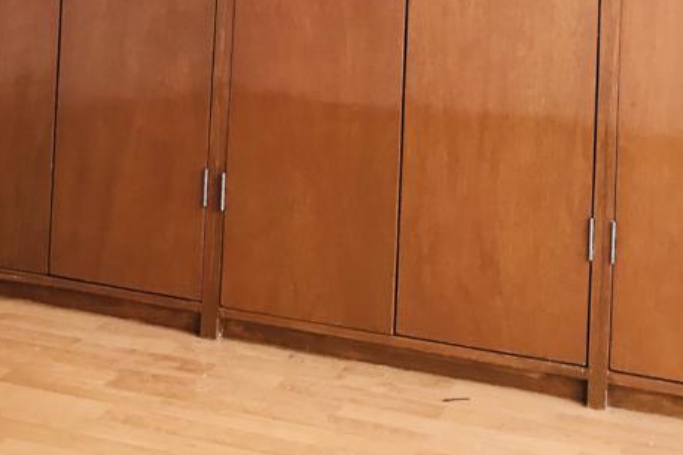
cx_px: 371
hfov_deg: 30.9
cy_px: -113
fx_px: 1233
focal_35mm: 65
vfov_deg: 19.5
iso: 25
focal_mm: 3.99
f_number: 1.8
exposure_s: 1/40
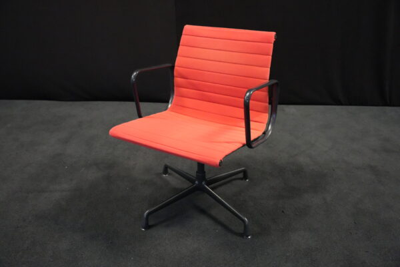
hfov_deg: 61.9
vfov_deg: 43.6
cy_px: 134
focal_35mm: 30
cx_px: 200
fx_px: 333
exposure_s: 1/60
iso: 12800
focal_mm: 30
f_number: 4
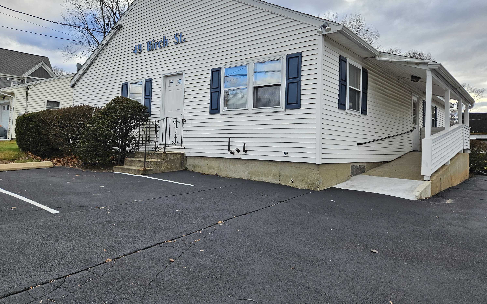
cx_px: 242
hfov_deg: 72.6
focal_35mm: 25
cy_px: 127
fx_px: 332
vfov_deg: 49.1
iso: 32
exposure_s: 1/526
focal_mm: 5.4
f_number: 1.8
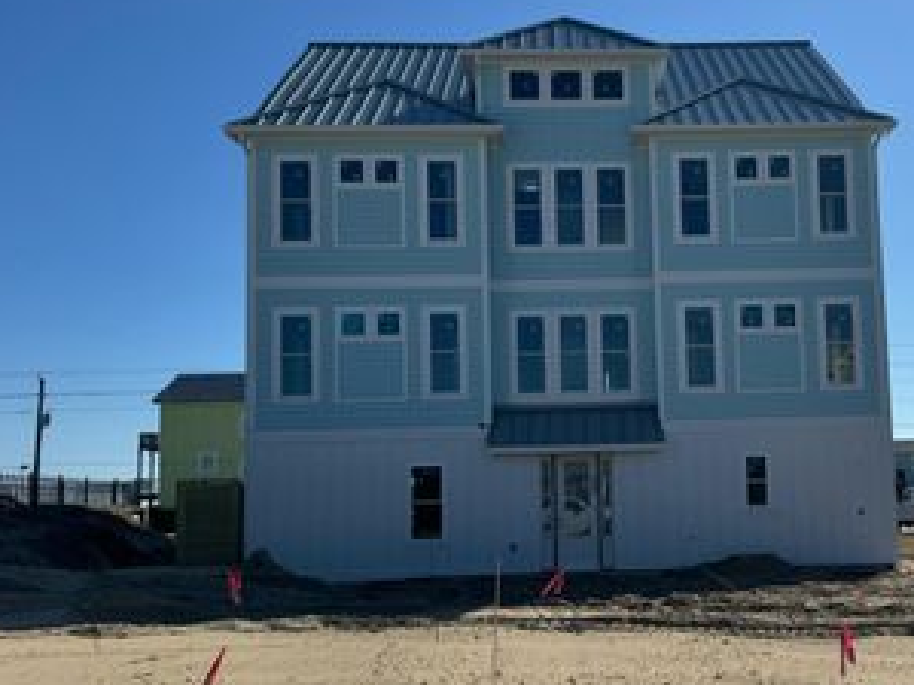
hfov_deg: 45.9
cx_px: 631
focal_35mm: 40
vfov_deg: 35.9
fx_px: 1056
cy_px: 379
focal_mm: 6.76
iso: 80
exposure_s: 1/9009
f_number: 1.78
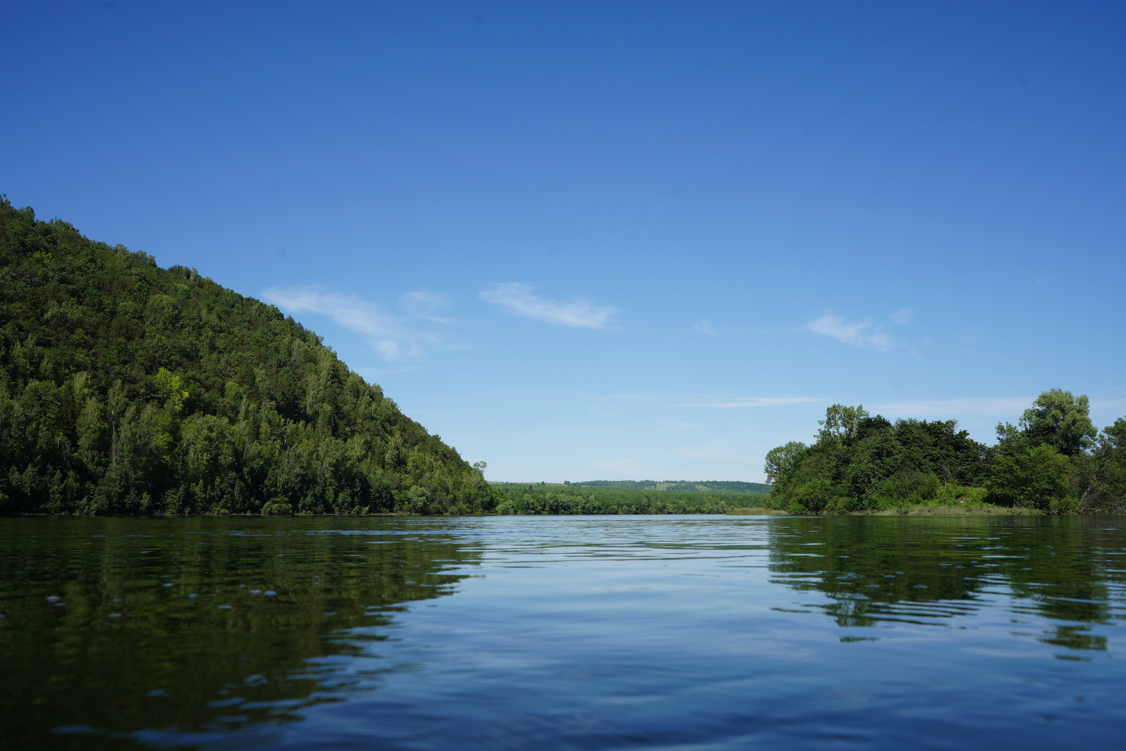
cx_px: 563
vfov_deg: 46.4
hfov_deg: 65.5
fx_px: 876
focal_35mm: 28
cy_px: 376
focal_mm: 28
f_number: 9
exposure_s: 1/500
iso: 250
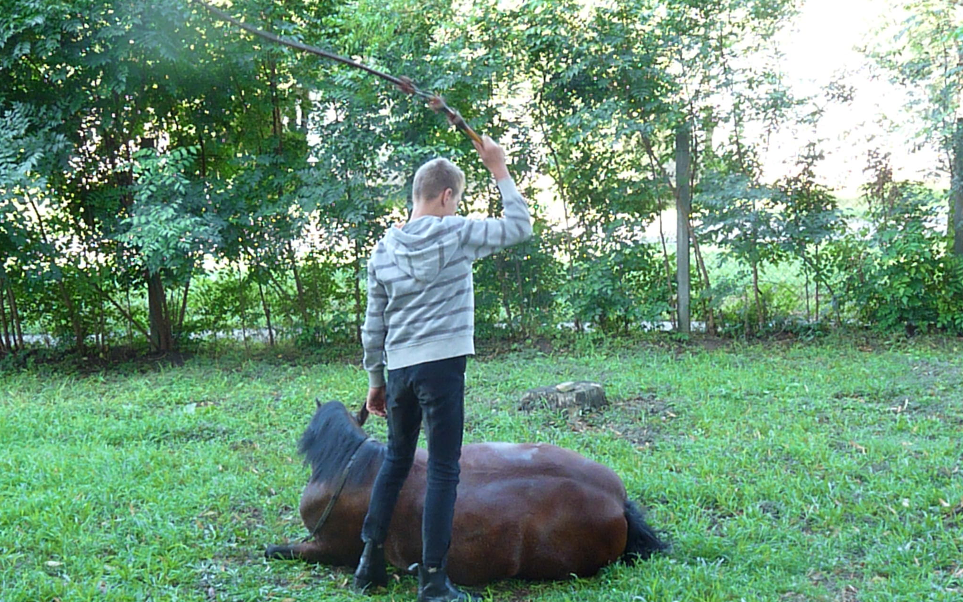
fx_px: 1654
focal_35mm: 63
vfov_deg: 20.6
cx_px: 480
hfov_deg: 32.5
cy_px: 307
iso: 800
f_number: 4
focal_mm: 10.4
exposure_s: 1/125
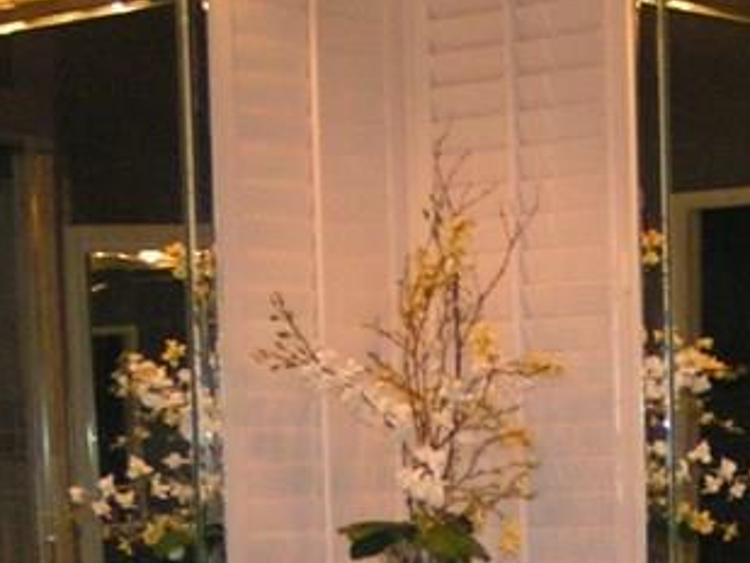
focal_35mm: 126
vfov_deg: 11.2
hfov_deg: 15.6
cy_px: 893
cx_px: 578
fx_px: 2731
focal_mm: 5.8
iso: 200
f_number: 2.8
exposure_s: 1/40
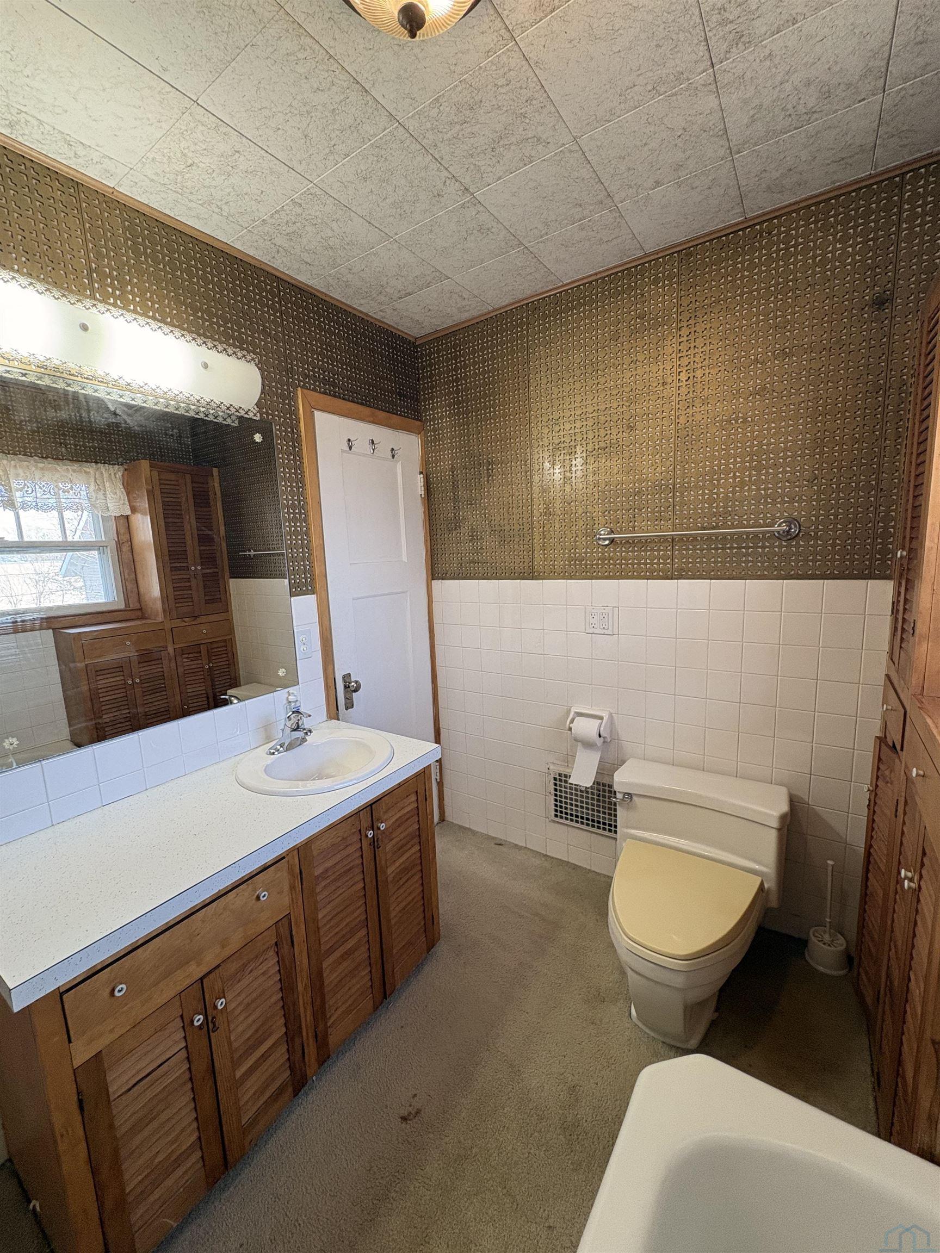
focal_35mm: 14
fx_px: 507
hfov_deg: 85.7
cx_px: 470
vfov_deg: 102.1
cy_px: 626
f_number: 2.2
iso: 160
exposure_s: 1/120
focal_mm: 2.22
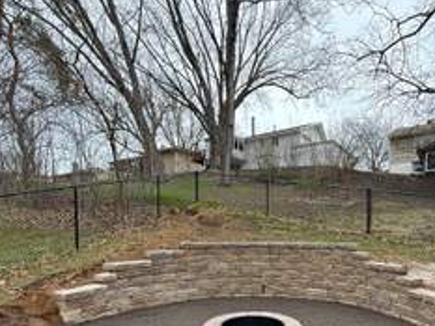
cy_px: 240
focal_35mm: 24
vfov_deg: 54.5
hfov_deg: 70.6
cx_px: 267
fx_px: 302
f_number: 2.2
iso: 64
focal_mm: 2.22
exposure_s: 1/293
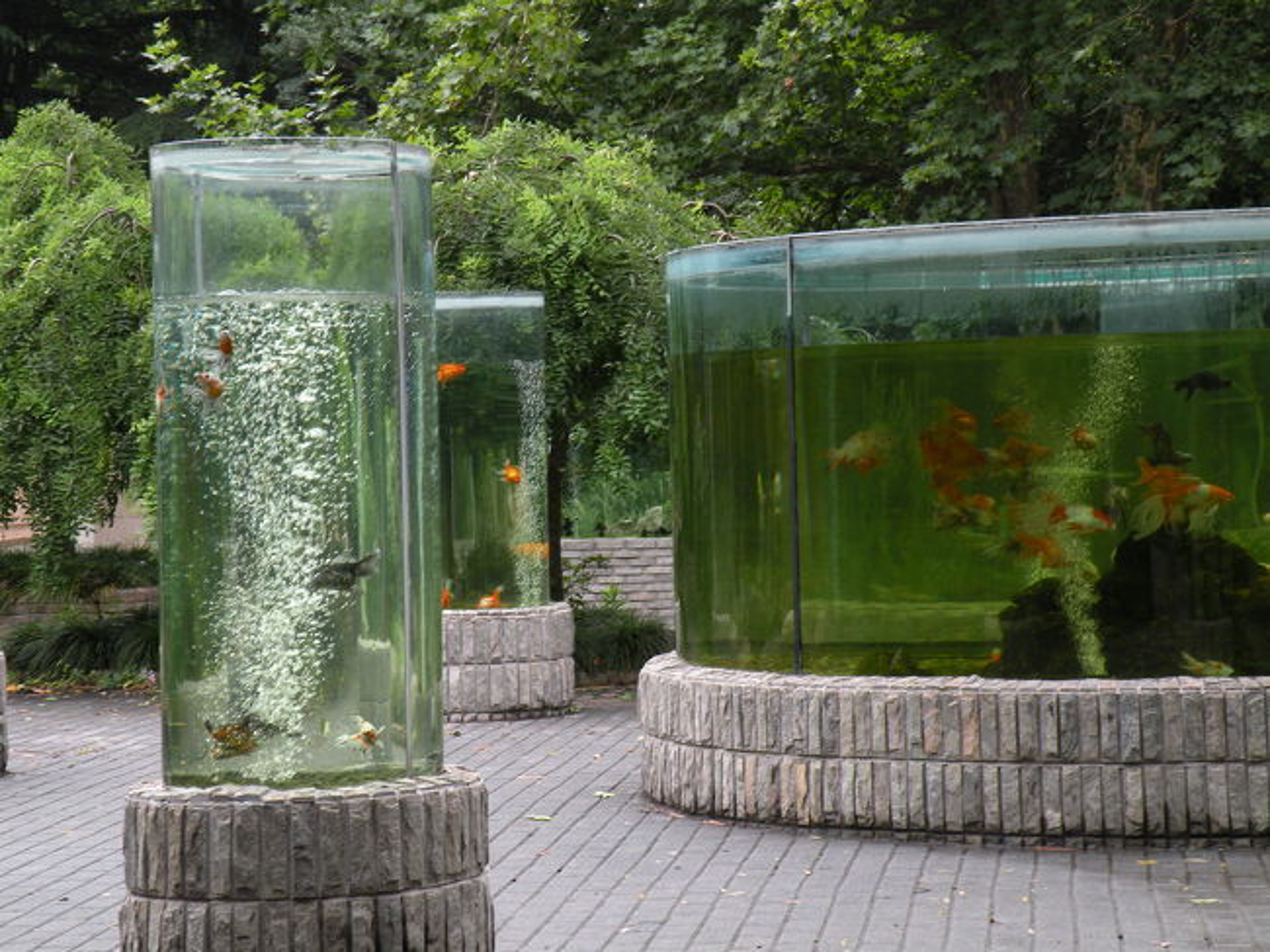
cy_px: 476
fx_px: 3704
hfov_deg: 19.5
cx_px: 635
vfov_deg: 14.6
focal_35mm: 101
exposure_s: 1/73.7
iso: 64
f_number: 4
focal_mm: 17.9
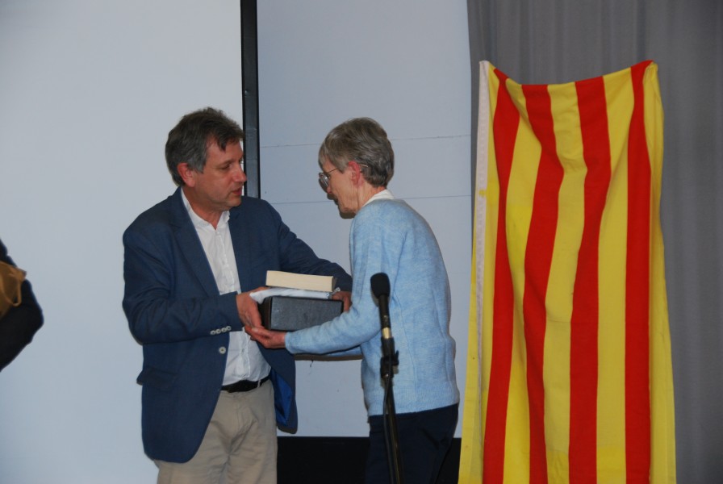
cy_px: 242
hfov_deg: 20.9
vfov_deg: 14.1
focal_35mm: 98
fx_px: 1961
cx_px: 362
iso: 450
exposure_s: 1/60
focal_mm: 65
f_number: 5
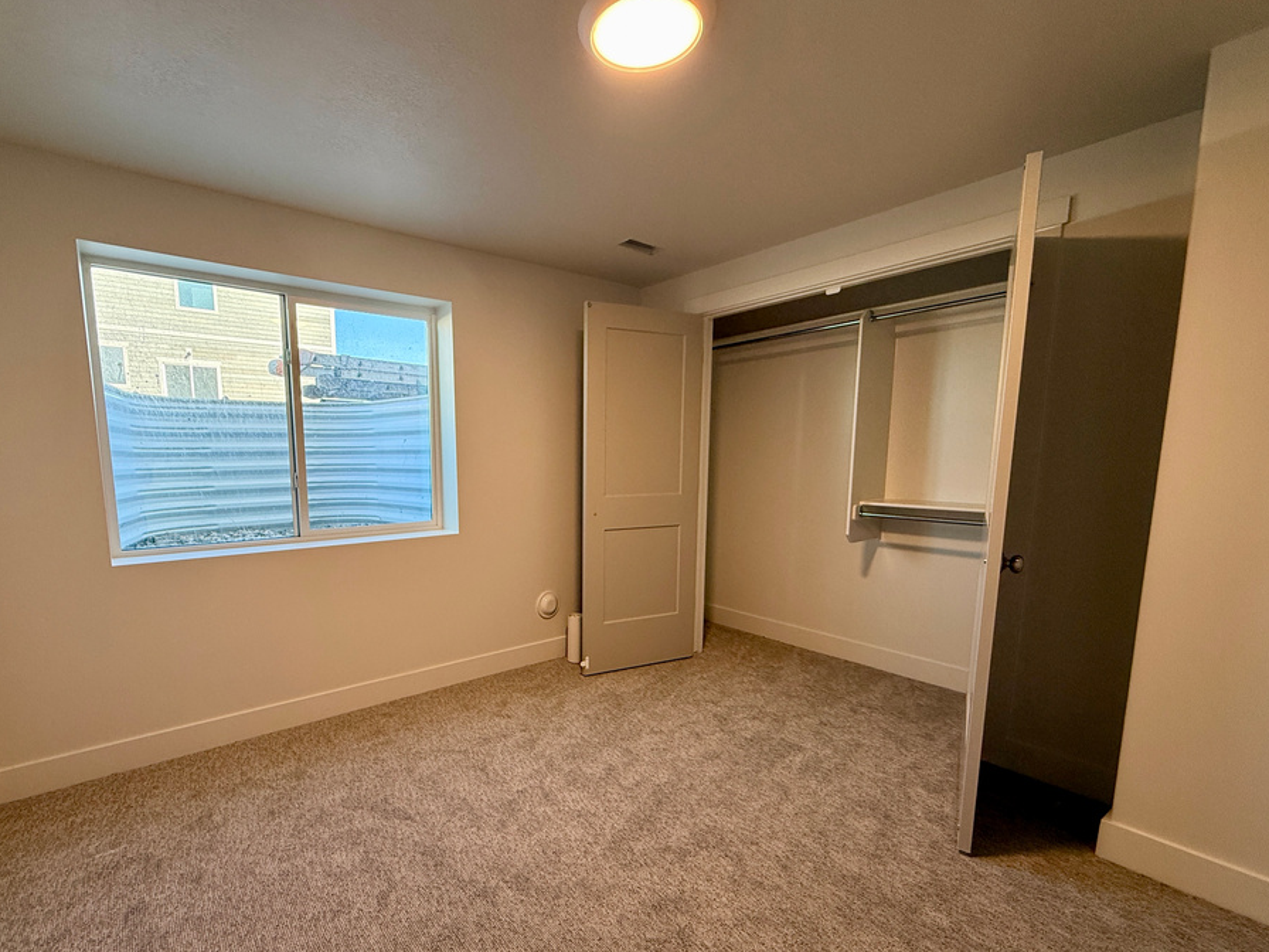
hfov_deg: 93.9
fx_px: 587
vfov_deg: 77.8
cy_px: 536
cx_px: 548
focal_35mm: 16
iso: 160
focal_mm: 2.22
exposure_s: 1/120
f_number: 2.2
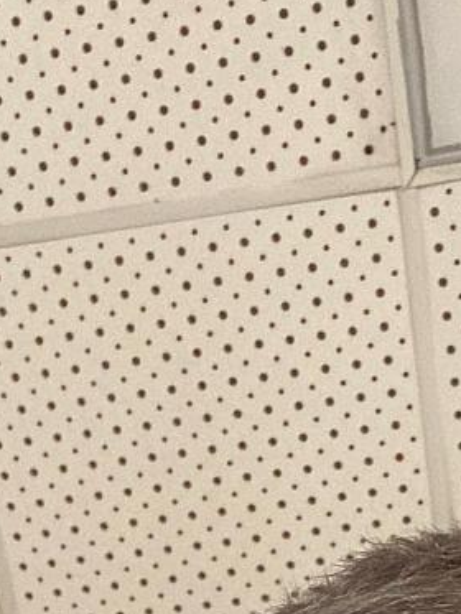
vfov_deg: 17.1
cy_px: 938
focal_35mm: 103
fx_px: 1828
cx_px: 308
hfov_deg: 14.3
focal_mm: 2.71
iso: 200
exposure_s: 1/50
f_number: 2.2
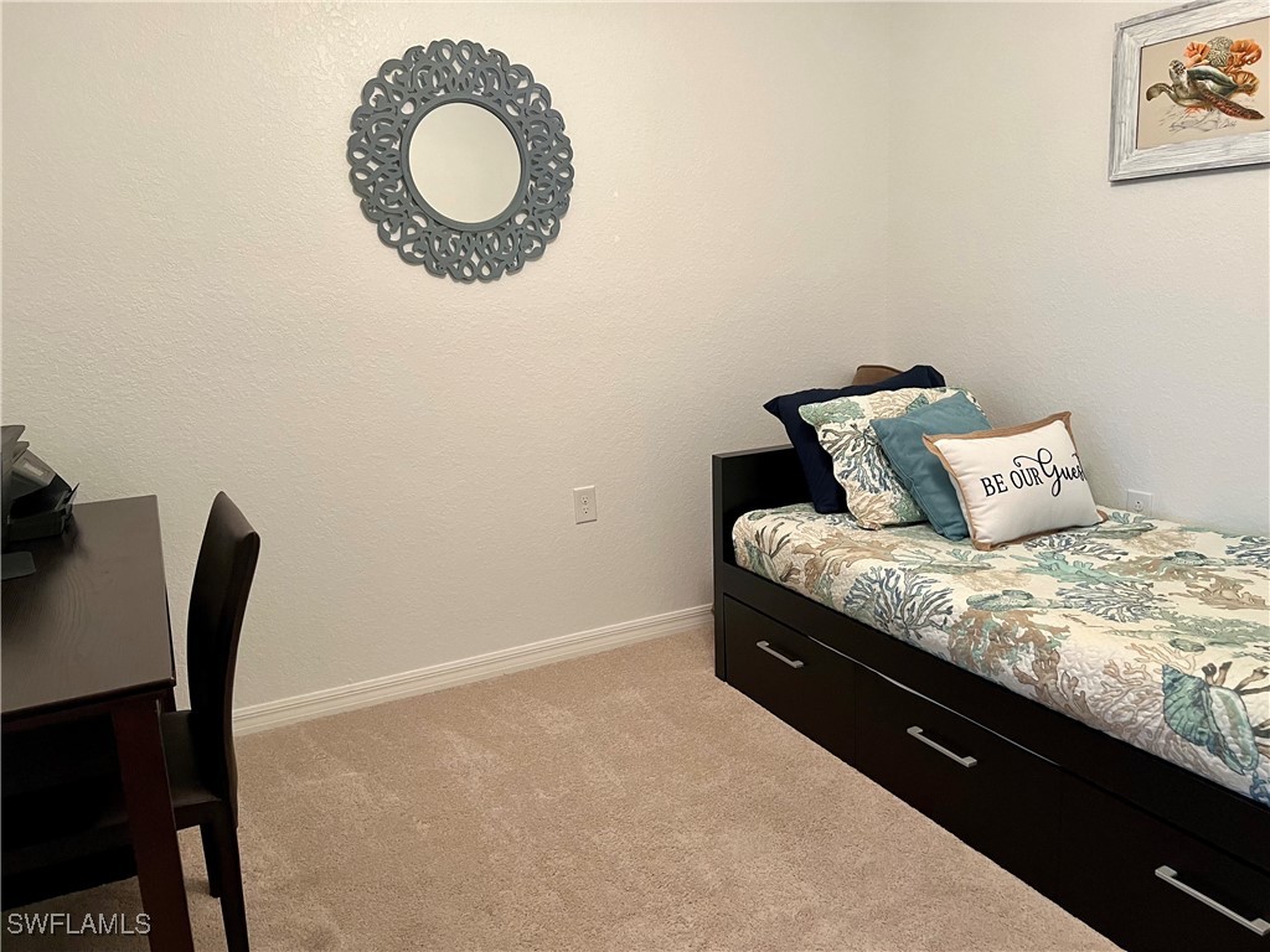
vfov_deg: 53.1
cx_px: 635
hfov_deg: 67.3
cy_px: 476
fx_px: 954
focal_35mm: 26
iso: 200
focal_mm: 5.7
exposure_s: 1/60
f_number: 1.5
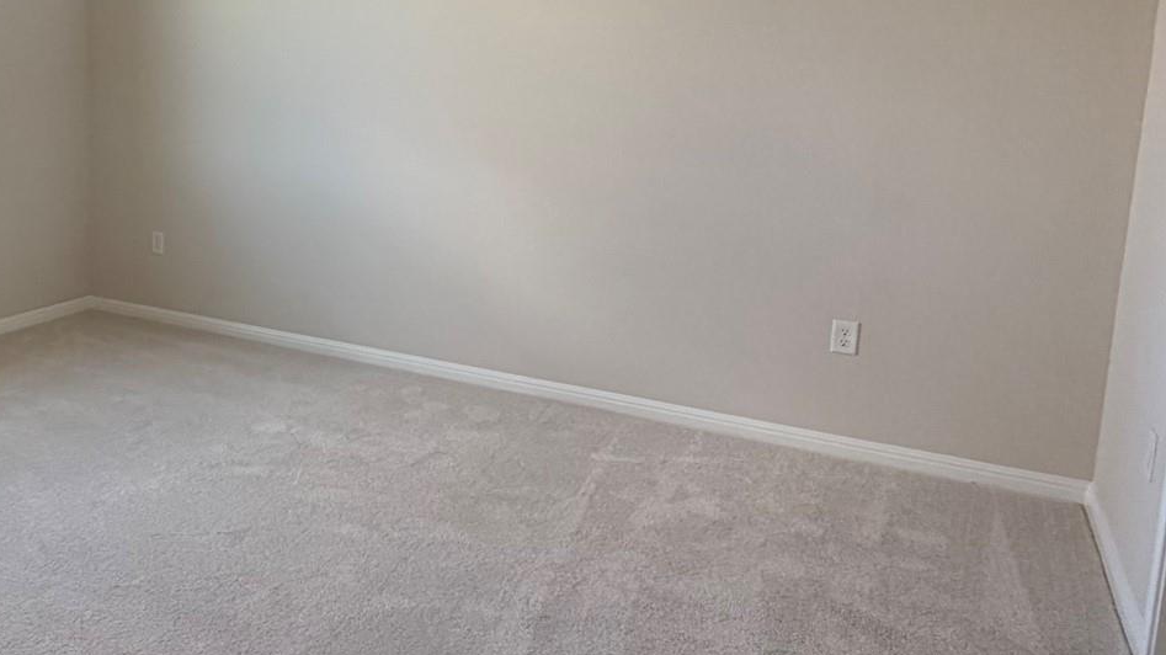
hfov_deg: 53.1
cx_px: 143
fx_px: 1020
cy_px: 207
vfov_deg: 35.2
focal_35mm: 33
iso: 125
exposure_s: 1/120
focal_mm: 2.22
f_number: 2.2
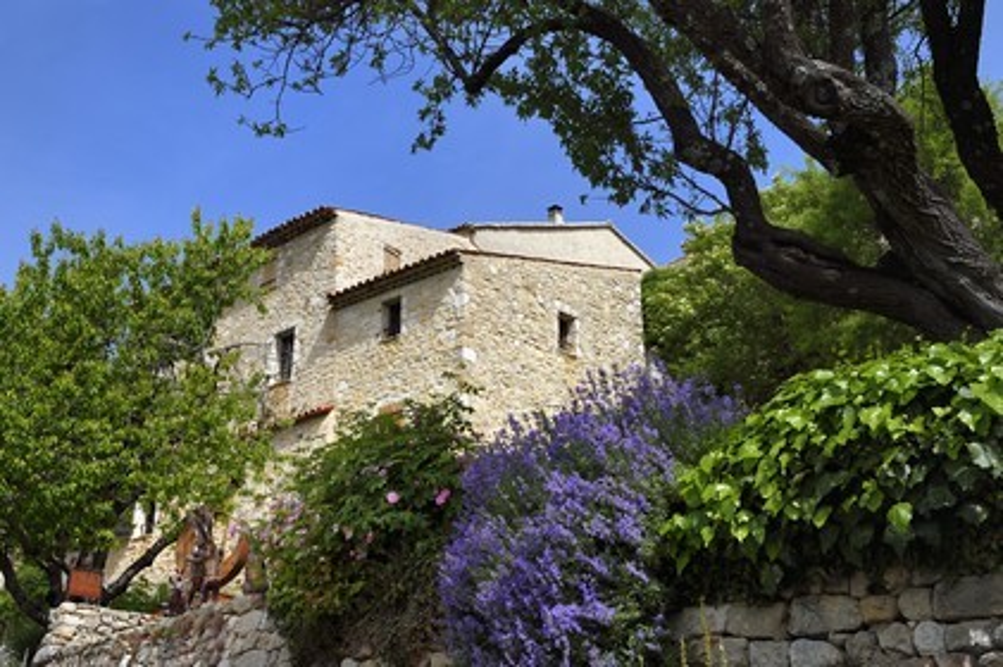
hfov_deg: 46.4
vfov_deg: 31.8
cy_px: 334
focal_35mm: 42
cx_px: 502
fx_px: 1169
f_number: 8
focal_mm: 42
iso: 200
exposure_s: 1/640
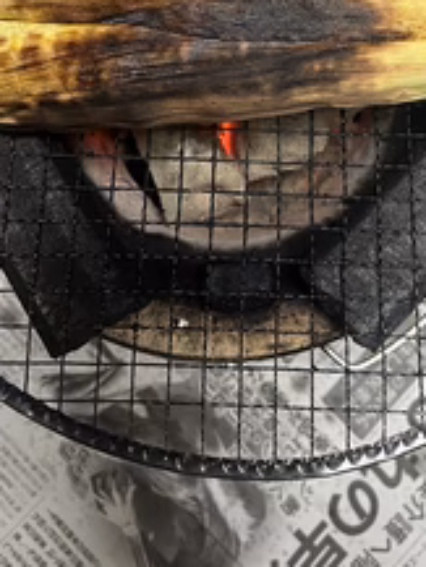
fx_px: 787
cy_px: 128
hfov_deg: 30.1
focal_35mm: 48
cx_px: 277
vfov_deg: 38.4
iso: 160
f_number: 1.5
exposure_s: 1/60
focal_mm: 5.7
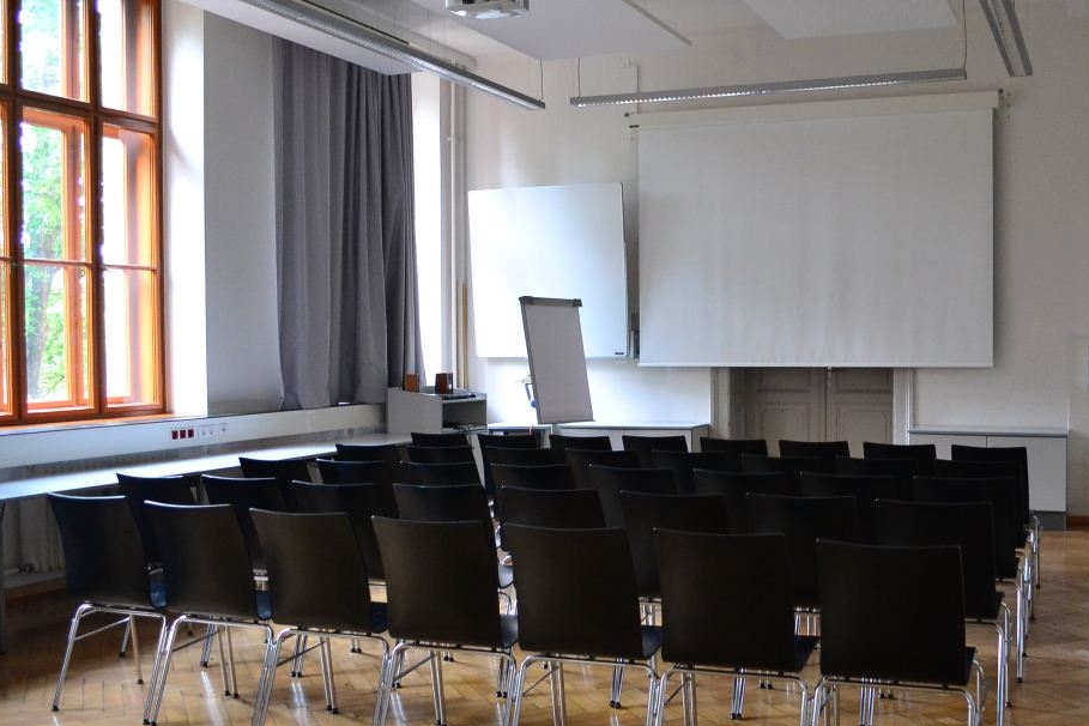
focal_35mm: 38
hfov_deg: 50.2
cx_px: 679
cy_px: 377
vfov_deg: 35.0
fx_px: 1149
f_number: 3.5
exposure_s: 1/50
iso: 1600
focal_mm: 18
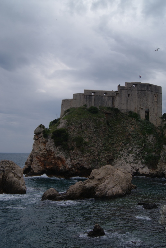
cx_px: 83
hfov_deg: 36.9
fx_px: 248
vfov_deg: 53.1
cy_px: 127
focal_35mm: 36
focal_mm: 22
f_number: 5
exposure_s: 1/640
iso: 100
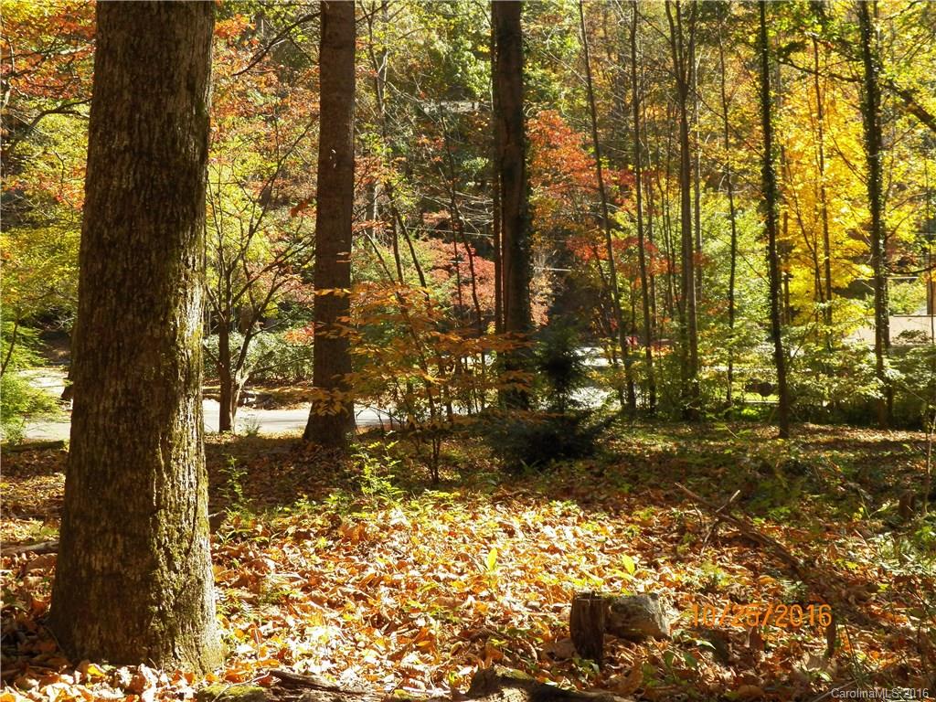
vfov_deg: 32.9
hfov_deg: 42.9
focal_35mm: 44
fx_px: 1190
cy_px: 351
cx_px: 468
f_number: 4
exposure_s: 1/250
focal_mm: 7.9
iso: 125
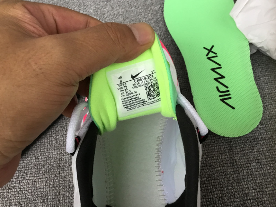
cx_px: 132
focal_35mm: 35
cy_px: 94
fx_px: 279
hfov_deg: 52.6
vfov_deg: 40.7
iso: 80
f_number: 2.4
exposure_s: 1/30
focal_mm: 3.3
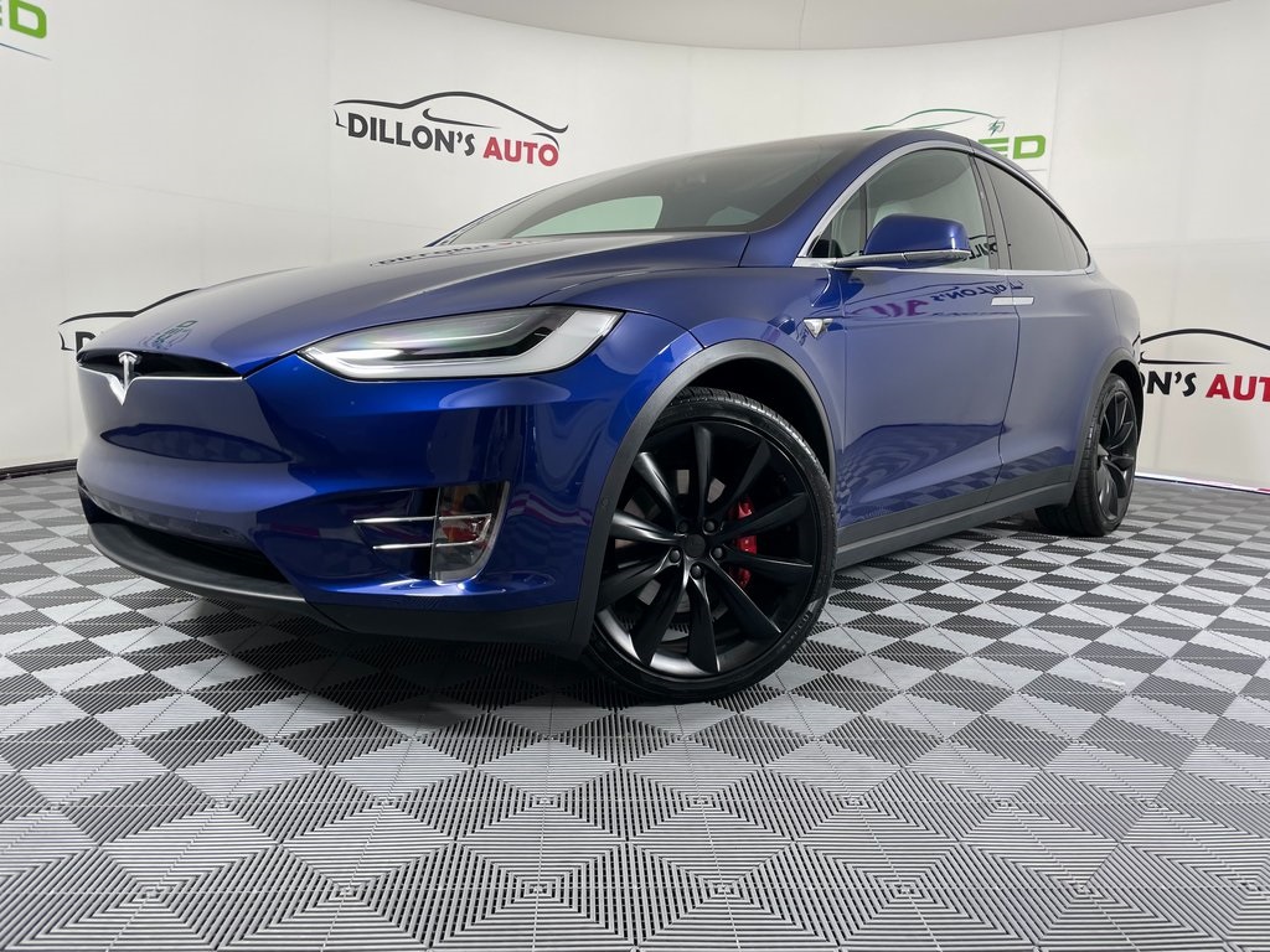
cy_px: 476
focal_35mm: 26
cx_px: 635
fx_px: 954
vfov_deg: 53.1
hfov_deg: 67.3
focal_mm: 4.2
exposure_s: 1/120
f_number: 1.6
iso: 40
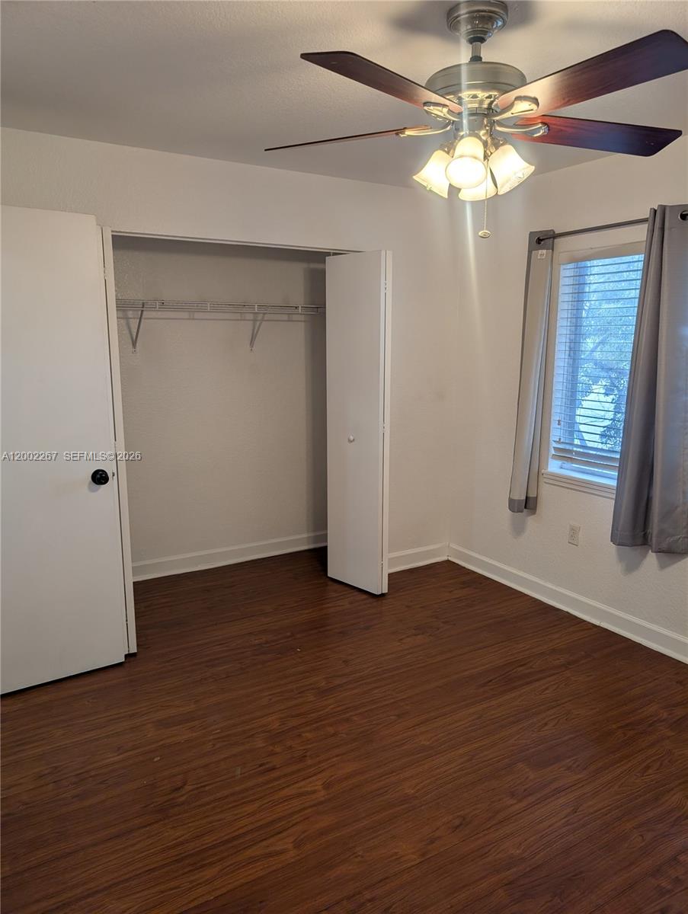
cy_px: 457
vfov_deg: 71.5
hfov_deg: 56.9
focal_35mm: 24
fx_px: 635
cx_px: 344
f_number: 1.68
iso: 24
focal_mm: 6.9
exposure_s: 1/125
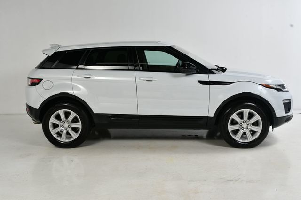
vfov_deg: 34.2
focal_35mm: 39
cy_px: 100
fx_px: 326
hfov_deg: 49.6
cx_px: 150
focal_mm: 26
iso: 100
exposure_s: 1/160
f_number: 13
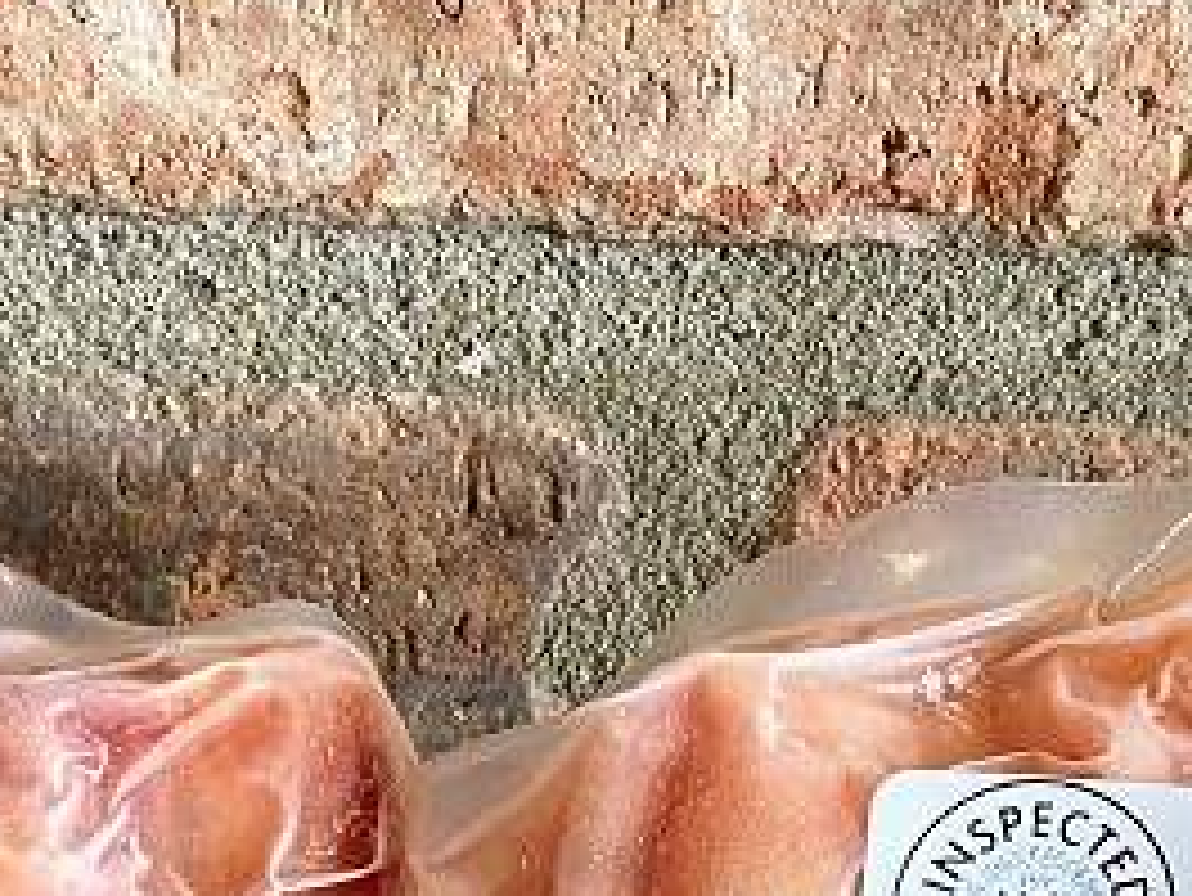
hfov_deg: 19.8
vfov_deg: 13.7
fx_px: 3411
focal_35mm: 99
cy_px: 1495
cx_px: 517
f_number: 1.8
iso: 200
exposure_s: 1/60
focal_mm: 4.25
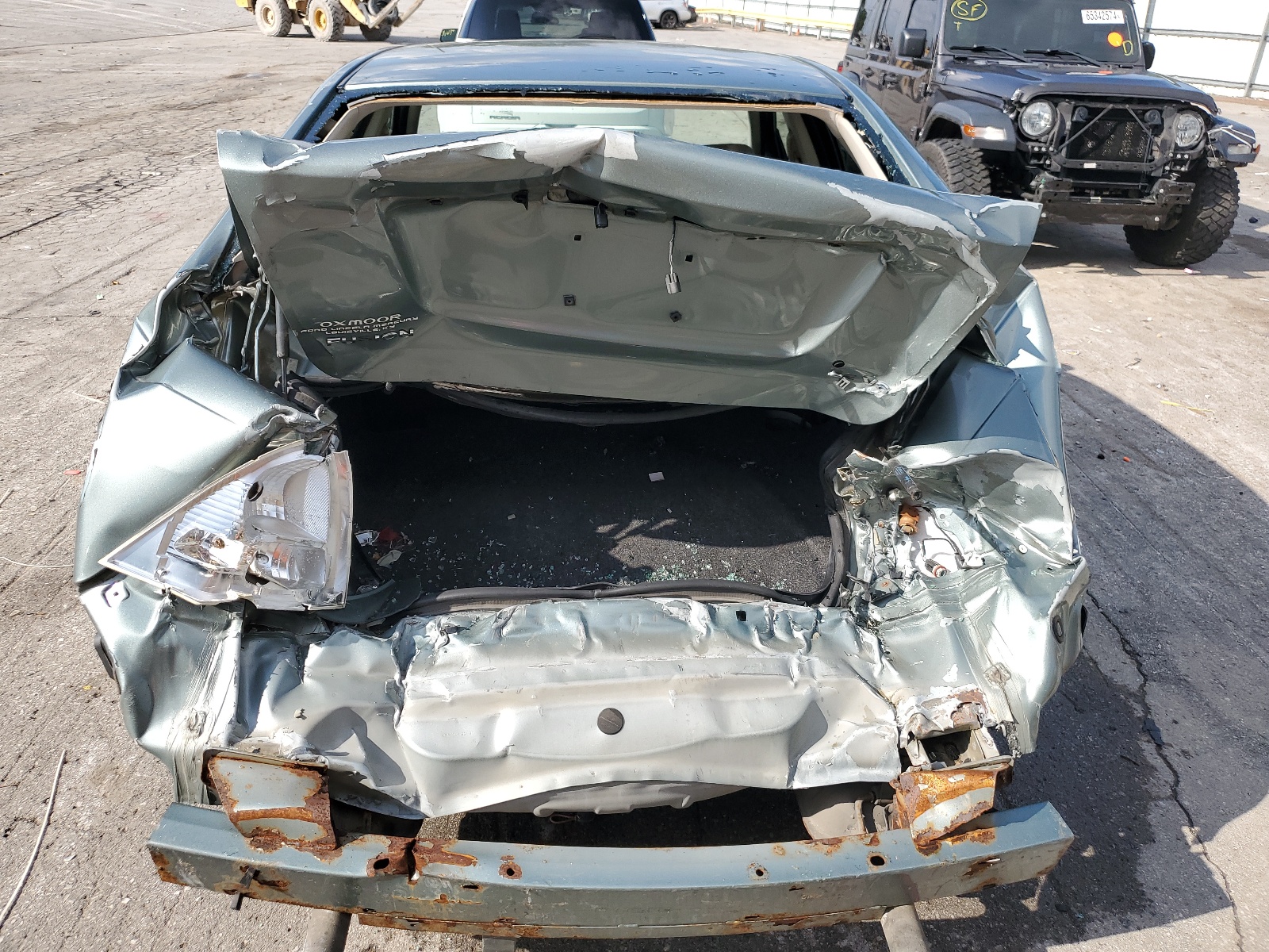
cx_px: 634
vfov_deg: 53.1
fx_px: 953
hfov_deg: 67.3
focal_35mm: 26
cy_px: 476
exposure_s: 1/1667
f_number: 1.5
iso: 50
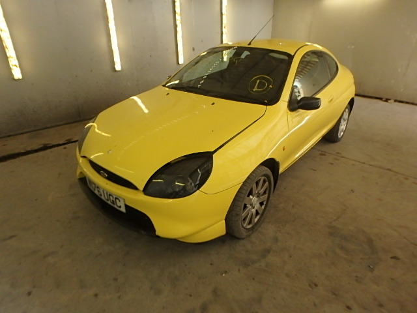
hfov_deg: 79.0
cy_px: 156
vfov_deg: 63.4
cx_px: 208
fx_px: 253
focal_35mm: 21
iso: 640
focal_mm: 3.7
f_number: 3.5
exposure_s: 1/30
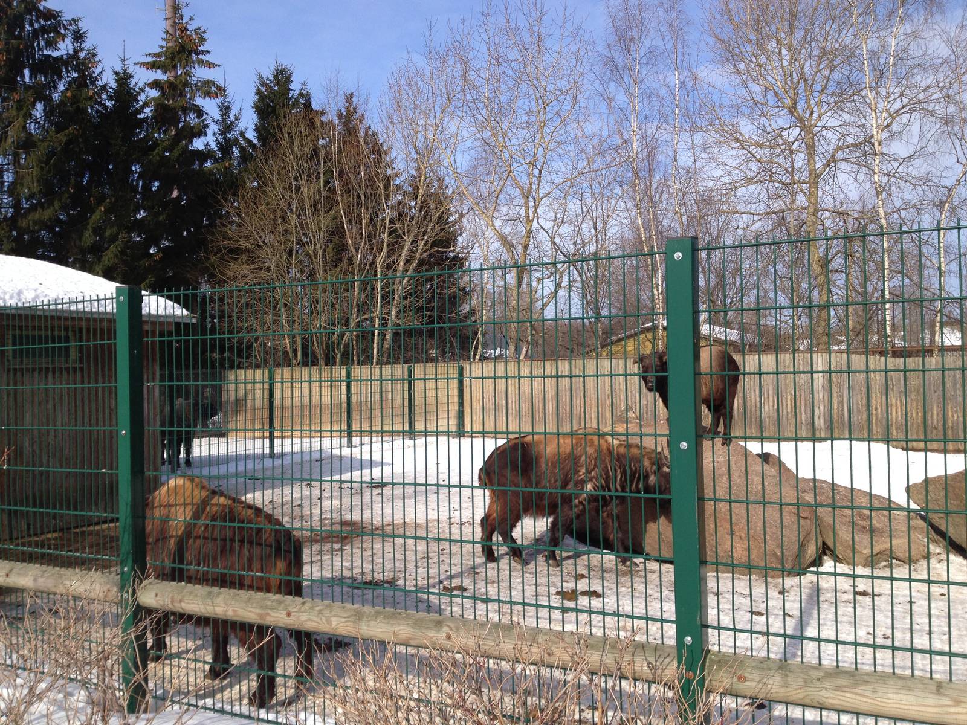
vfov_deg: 40.7
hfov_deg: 52.6
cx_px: 484
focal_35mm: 35
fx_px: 978
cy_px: 362
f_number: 2.4
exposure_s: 1/1493
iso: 50
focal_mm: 4.28
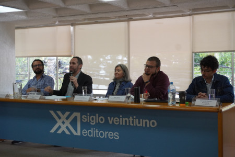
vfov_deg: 25.1
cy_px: 78
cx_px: 118
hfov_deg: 36.9
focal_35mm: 54
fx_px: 352
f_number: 5.6
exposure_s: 1/160
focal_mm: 36
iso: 1600
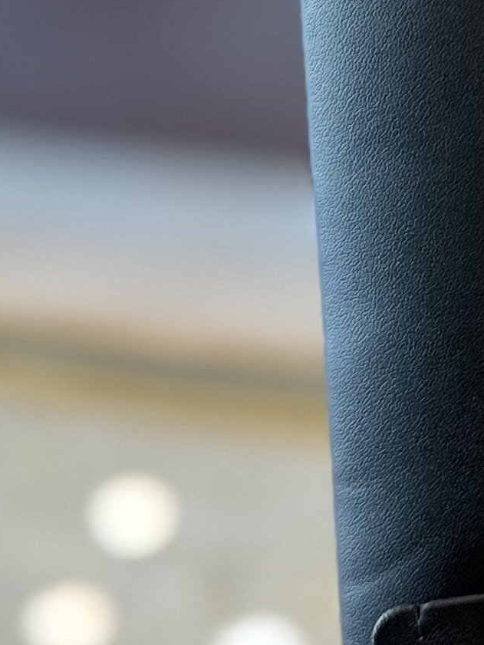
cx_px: 924
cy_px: -18
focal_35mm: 115
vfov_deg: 16.7
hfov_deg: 11.7
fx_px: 2143
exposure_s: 1/120
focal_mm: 6.76
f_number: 1.78
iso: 200
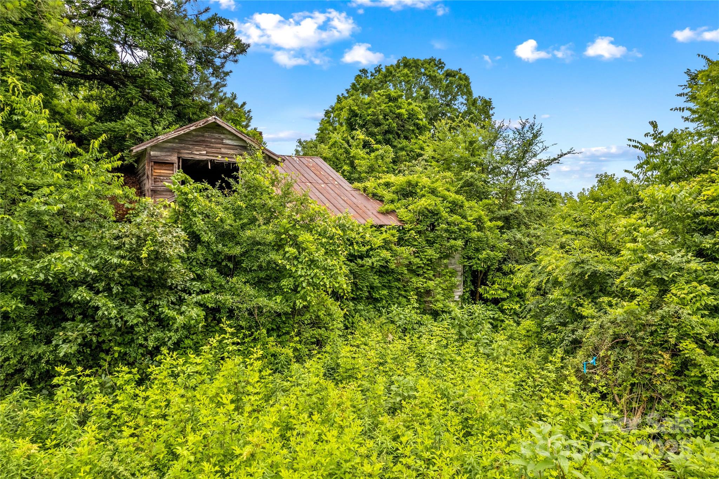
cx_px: 360
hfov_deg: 78.6
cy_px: 240
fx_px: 439
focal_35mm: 22
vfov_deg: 57.2
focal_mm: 8.38
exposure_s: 1/640
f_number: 2.8
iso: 100
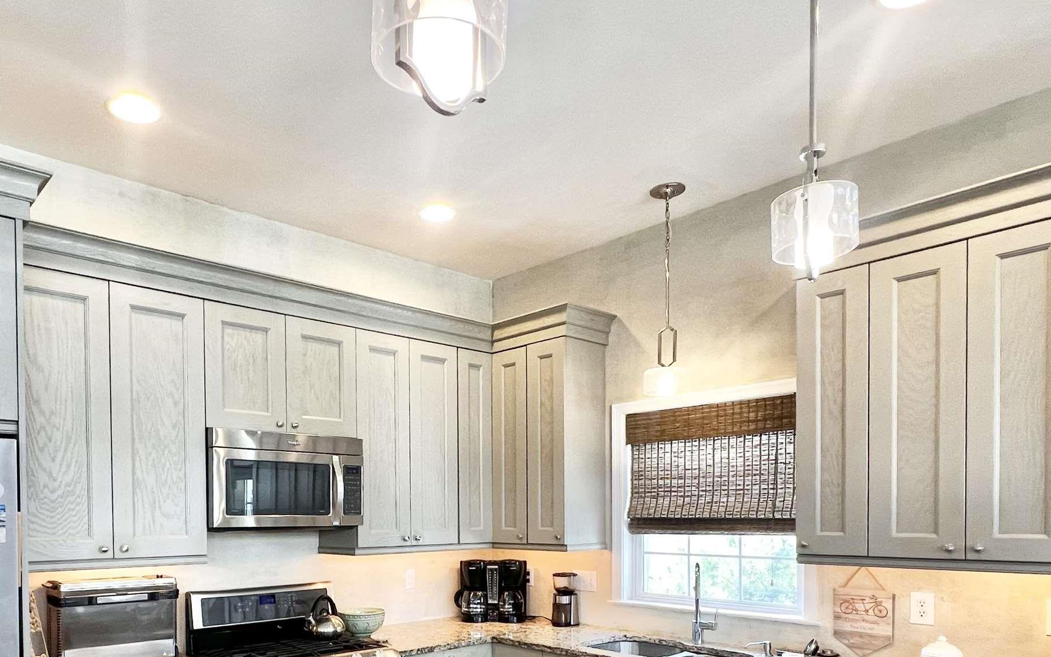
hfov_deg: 76.2
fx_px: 659
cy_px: 538
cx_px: 417
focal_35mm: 23
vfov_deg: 49.5
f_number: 1.8
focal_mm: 1.57
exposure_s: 1/60
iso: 160
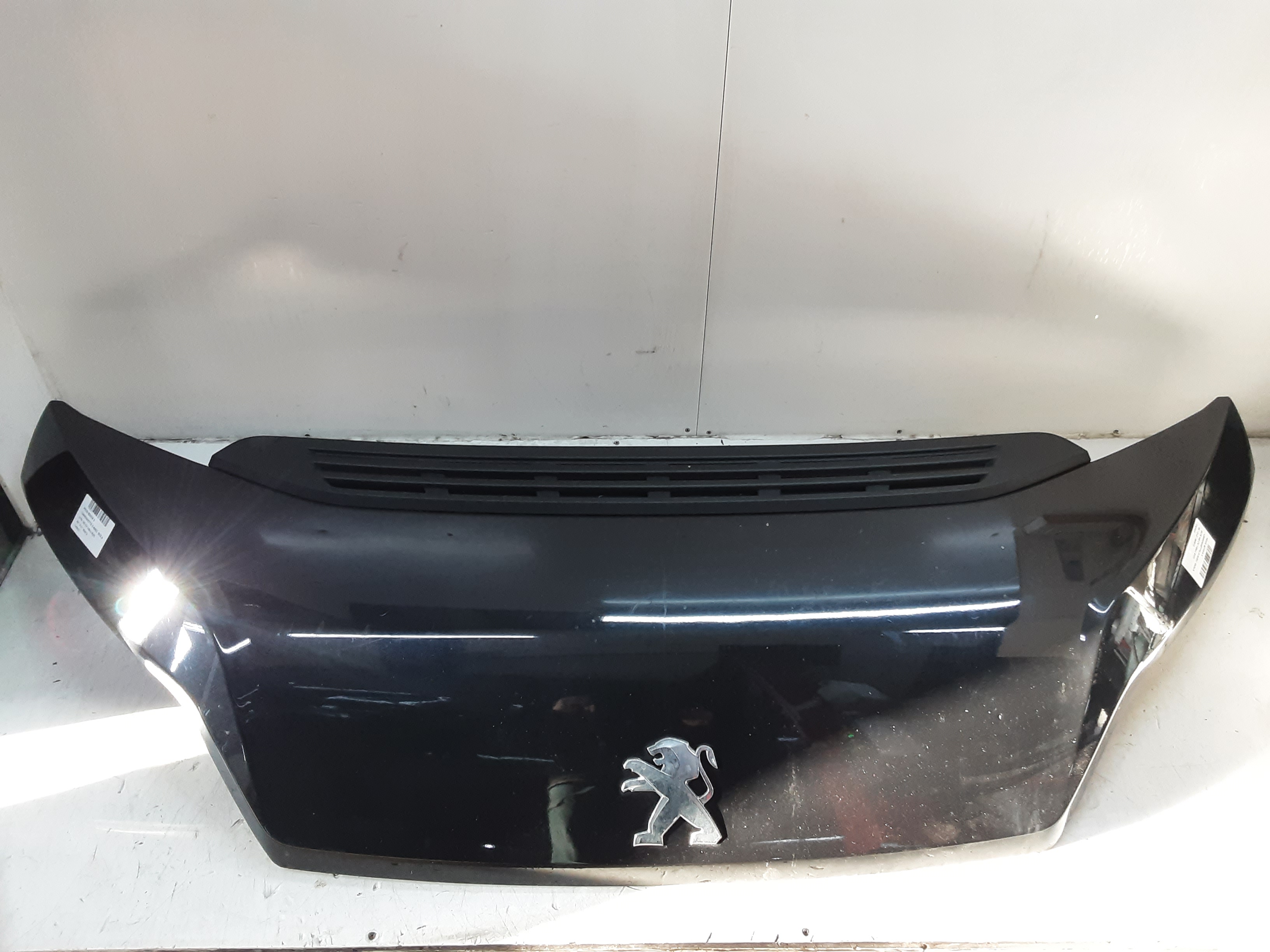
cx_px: 635
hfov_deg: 65.3
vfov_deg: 51.4
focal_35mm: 27
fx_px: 991
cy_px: 476
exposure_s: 1/50
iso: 125
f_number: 1.9
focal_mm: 2.91
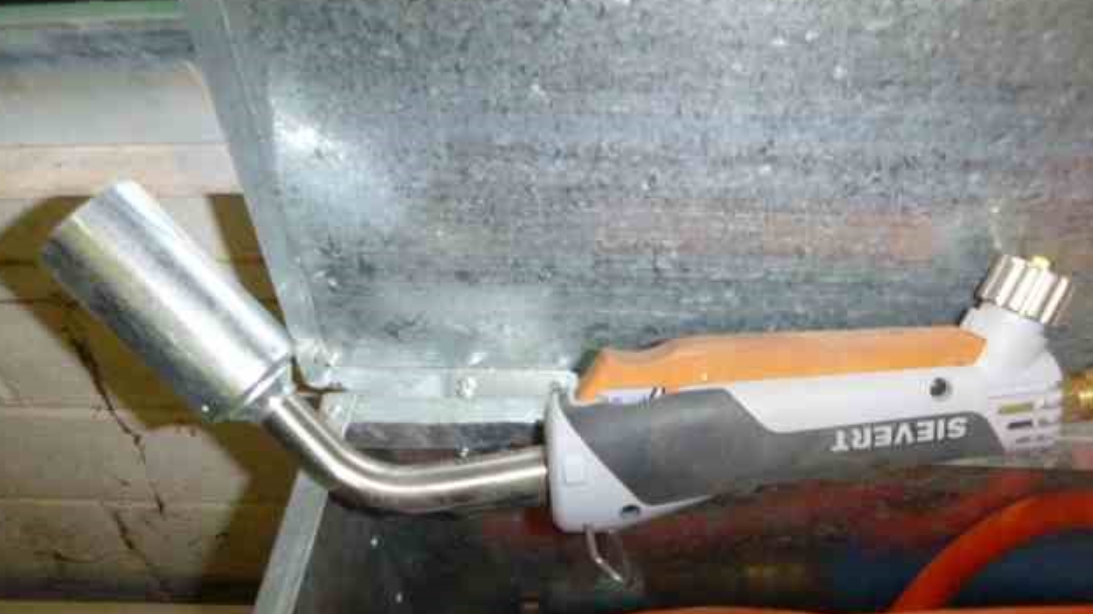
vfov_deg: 41.3
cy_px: 367
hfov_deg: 67.9
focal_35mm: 28
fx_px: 811
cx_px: 539
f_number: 3.9
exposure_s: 1/60
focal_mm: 4.5
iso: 400
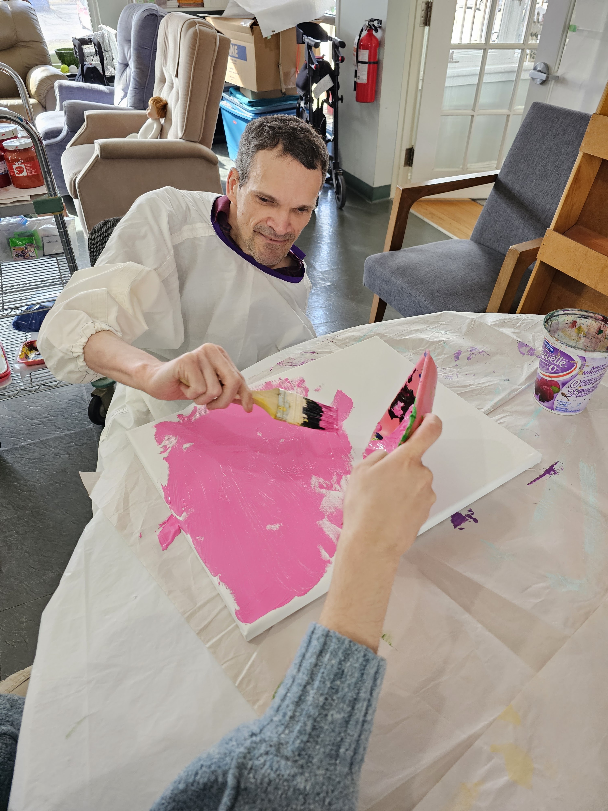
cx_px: 304
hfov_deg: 58.9
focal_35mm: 23
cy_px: 406
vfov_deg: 73.9
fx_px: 539
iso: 400
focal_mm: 6.3
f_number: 1.7
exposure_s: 1/120
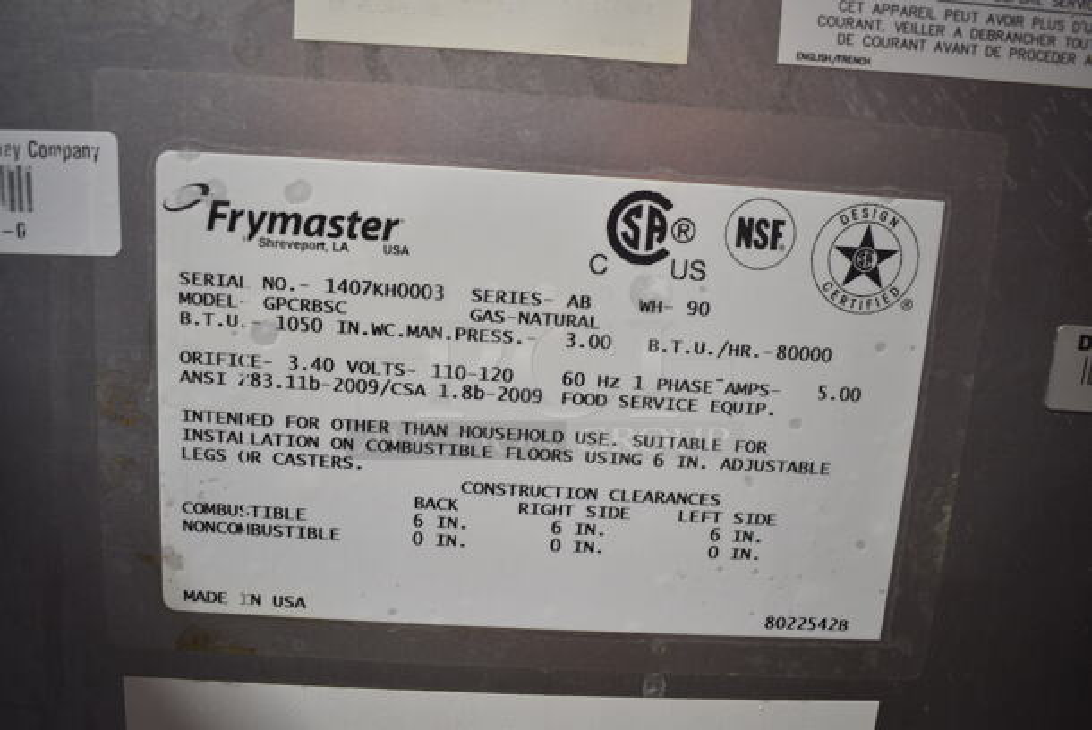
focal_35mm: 33
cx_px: 546
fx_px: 1002
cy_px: 365
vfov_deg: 40.1
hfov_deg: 57.2
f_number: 3.8
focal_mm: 22
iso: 360
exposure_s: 1/40
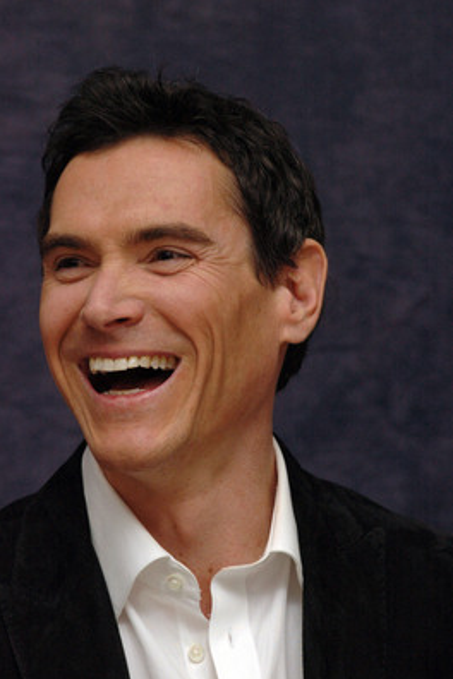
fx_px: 4143
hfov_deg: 6.3
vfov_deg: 9.4
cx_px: 226
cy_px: 341
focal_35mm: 220
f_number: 8
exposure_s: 1/320
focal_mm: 145
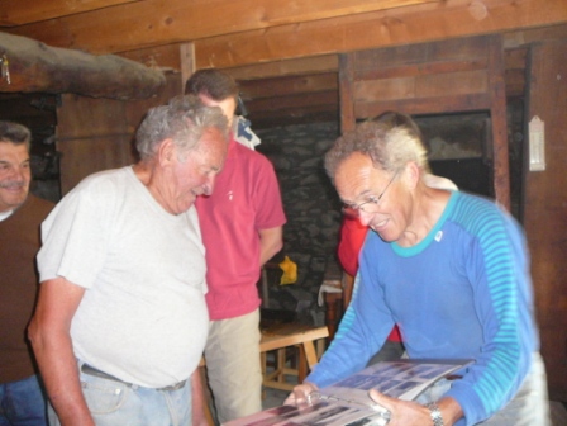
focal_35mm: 35
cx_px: 284
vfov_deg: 40.7
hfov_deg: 52.6
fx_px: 573
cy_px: 213
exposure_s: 1/30
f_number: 2.8
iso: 250
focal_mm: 5.2
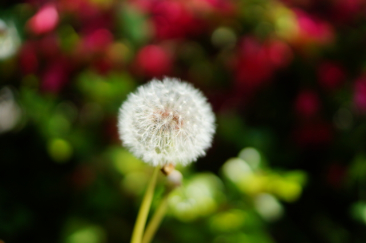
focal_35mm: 52
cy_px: 122
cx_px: 183
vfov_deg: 25.9
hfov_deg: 38.2
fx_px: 528
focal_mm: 35
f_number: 2
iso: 100
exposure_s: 1/2500
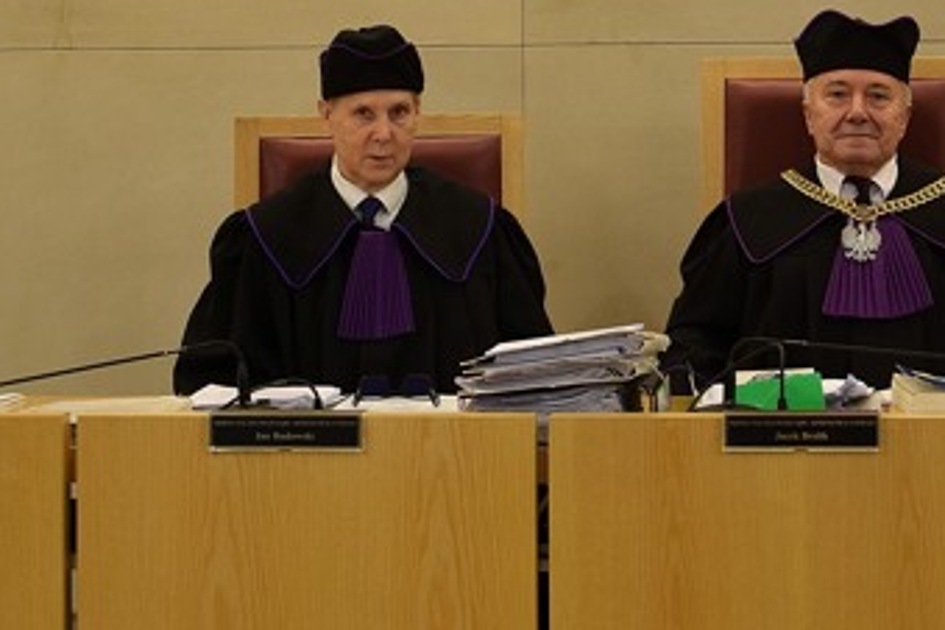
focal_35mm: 79
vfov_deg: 17.1
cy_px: 121
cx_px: 924
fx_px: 2074
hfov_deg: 24.6
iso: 400
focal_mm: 24
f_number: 4.5
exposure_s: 1/80
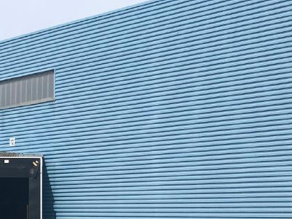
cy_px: 176
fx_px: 734
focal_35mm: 87
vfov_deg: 16.8
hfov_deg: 20.9
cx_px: -62
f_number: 1.8
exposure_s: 1/3436
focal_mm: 3.99
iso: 25
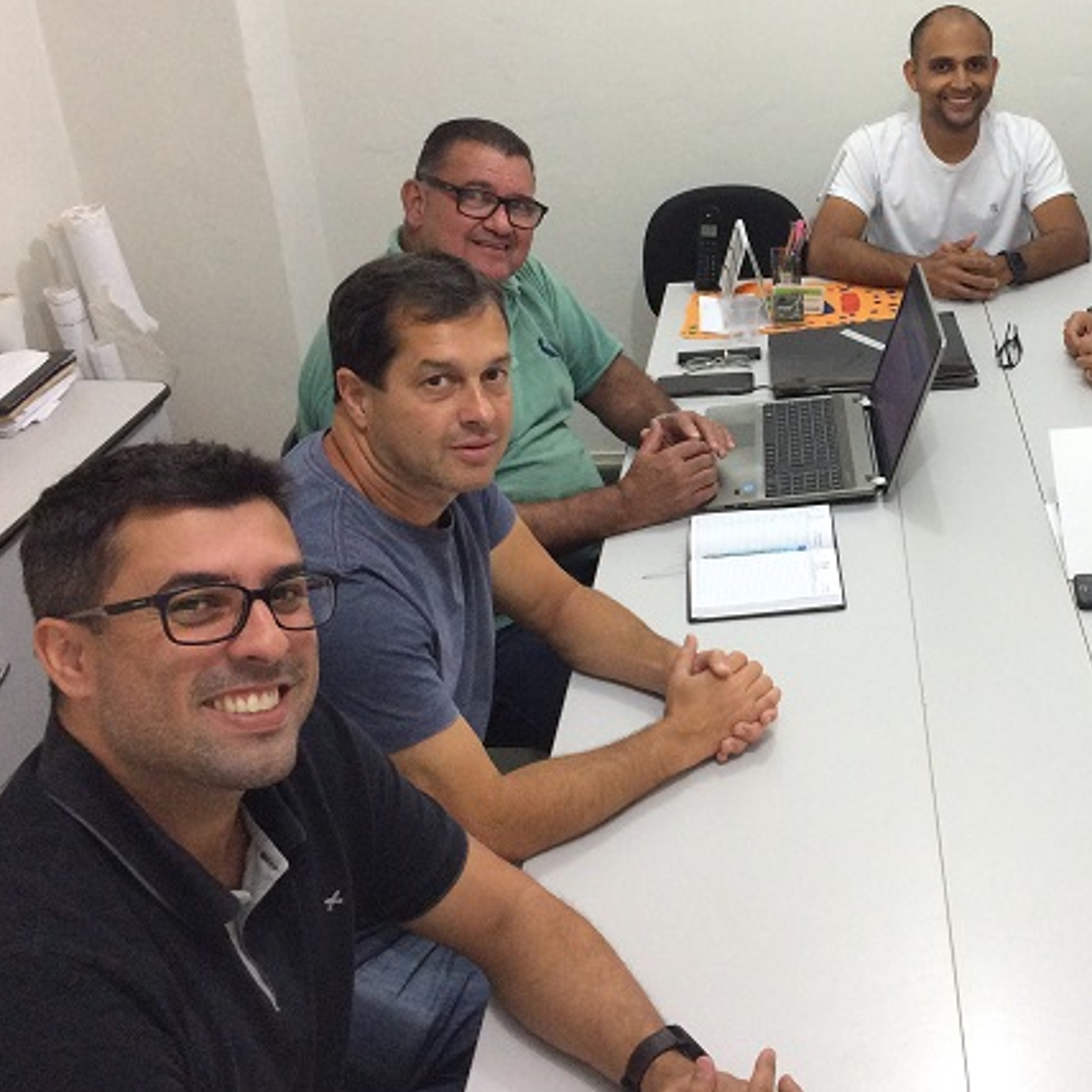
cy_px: 426
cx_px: 931
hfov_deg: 35.2
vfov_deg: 36.6
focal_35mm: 46
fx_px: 1642
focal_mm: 4.15
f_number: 2.2
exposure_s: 1/30
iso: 200
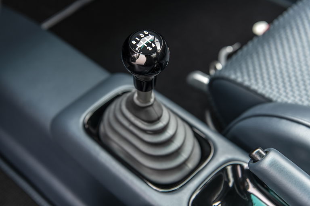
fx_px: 448
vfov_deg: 26.0
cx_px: 155
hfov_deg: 38.2
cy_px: 103
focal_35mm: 52
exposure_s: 1/40
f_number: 4.5
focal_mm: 52
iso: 400
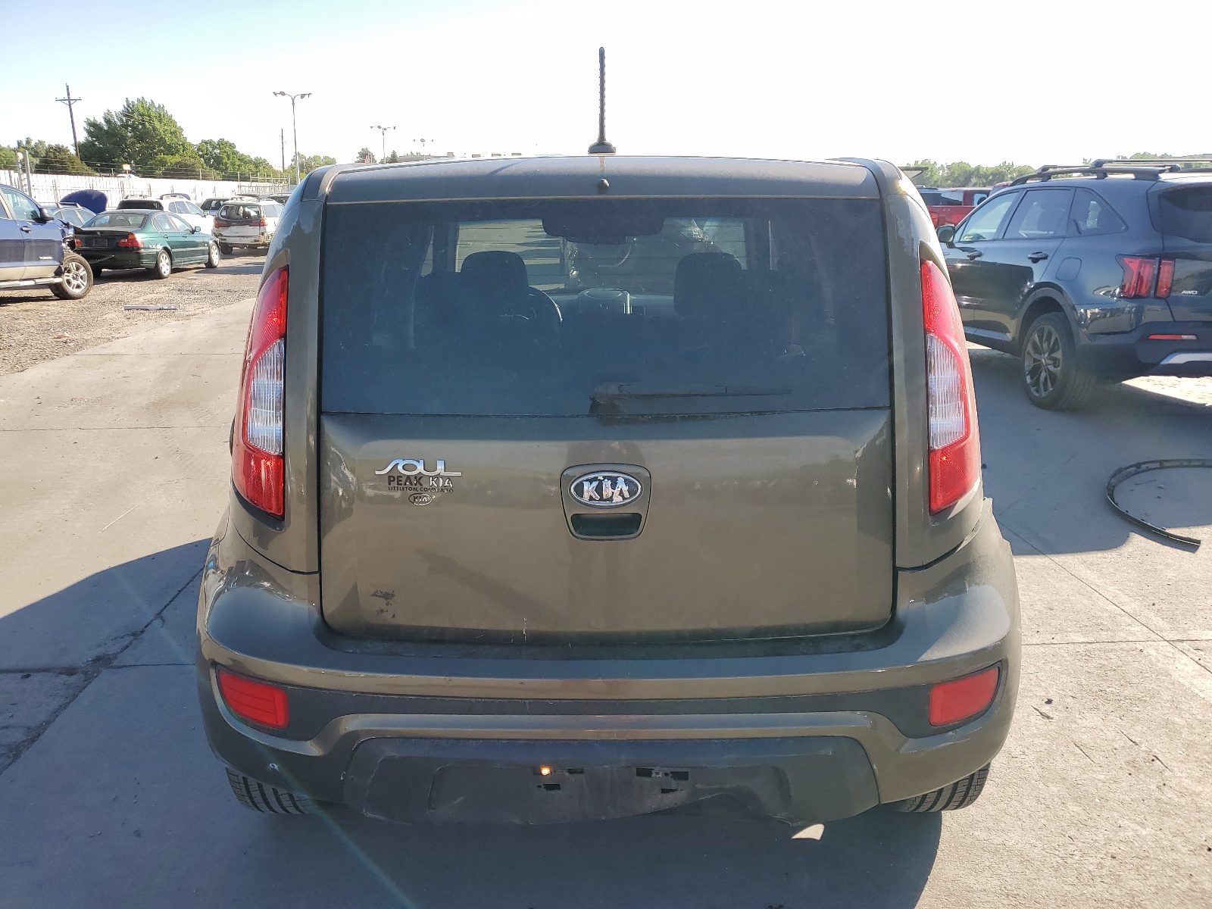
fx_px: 910
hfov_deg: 67.3
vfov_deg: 53.1
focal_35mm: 26
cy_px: 454
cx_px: 606
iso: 50
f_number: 1.5
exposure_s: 1/1250
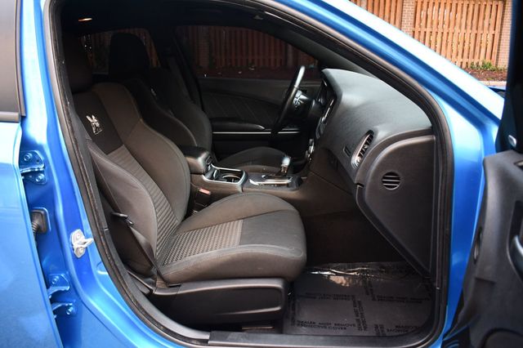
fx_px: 392
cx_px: 262
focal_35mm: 27
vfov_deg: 47.9
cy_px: 174
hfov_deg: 67.4
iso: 720
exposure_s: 1/250
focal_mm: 18
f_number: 3.5
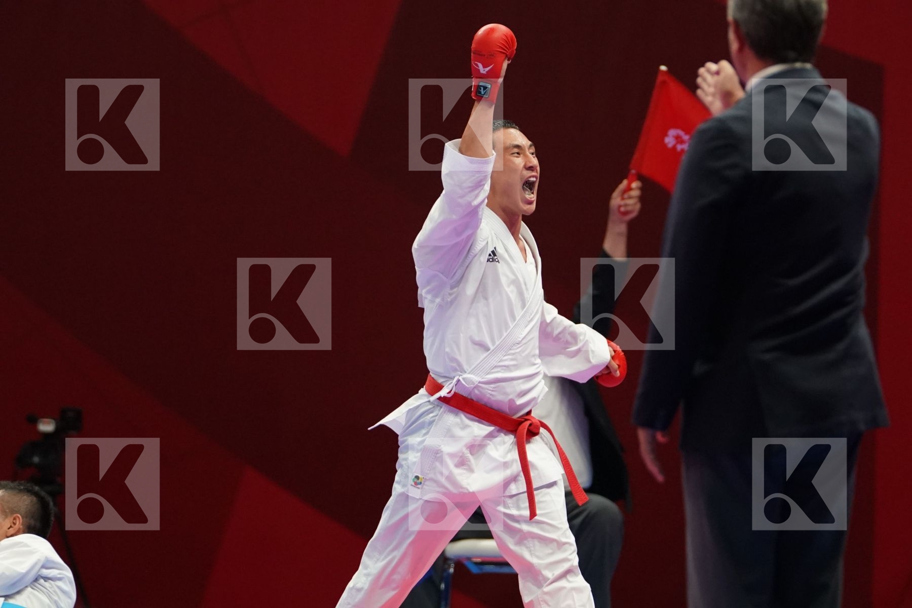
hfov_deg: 7.3
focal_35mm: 282
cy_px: 304
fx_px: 7143
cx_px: 456
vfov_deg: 4.9
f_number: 4
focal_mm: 188
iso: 4000
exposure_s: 1/1000
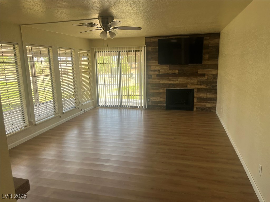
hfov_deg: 67.3
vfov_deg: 53.1
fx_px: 203
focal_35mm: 26
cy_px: 101
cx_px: 135
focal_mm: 5.1
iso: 50
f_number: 1.6
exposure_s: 1/122
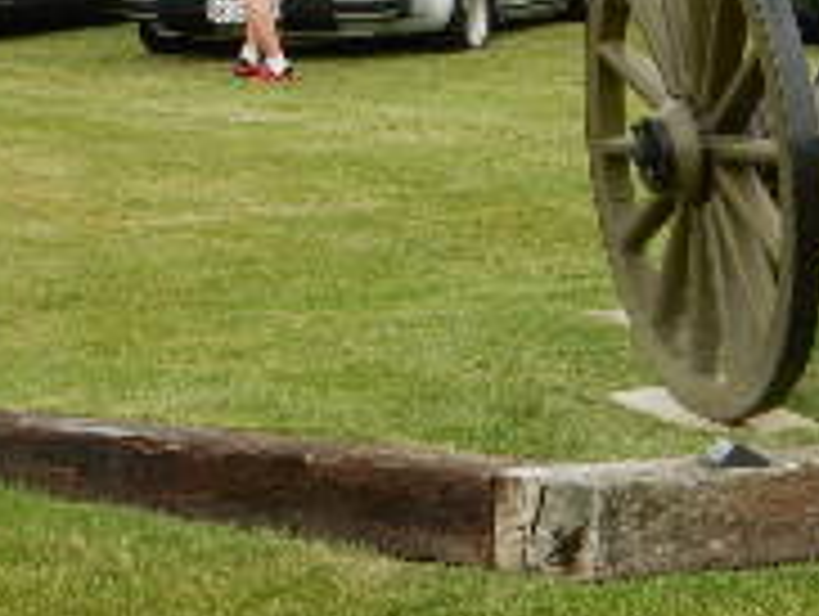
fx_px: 3577
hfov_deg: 12.8
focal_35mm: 151
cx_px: 878
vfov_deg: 9.8
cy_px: 130
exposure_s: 1/400
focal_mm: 7.6
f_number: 4.2
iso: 125
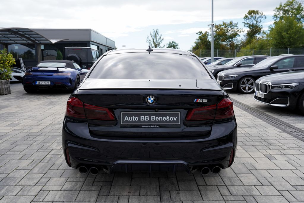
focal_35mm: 31
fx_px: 262
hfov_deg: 60.3
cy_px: 102
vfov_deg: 42.3
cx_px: 152
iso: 100
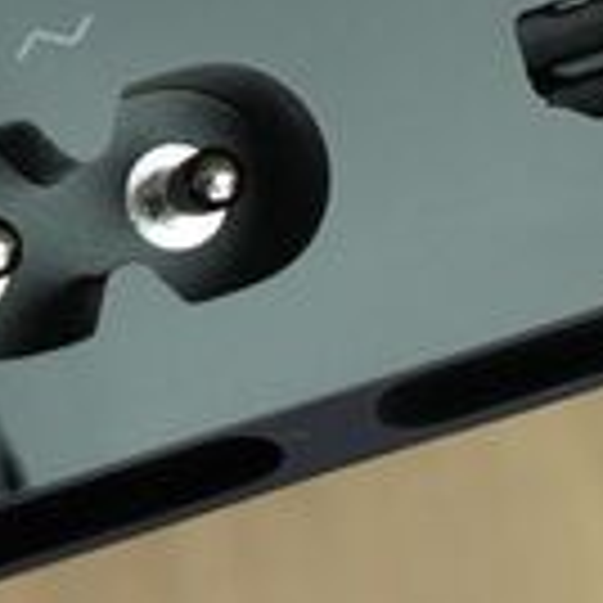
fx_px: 6326
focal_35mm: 321
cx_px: 482
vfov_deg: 5.4
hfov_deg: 5.5
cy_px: -72
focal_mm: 61
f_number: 7.1
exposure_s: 1/160
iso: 1600
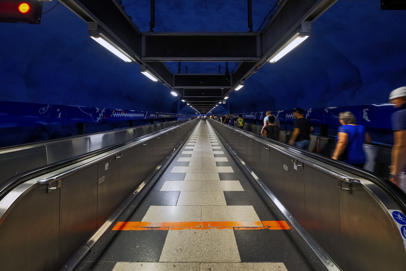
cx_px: 203
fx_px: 169
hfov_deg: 100.4
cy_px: 136
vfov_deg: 77.3
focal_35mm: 15
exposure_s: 1/17
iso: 3200
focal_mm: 10
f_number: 5.6
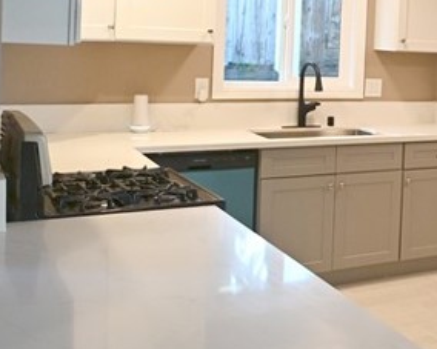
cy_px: 70
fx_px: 789
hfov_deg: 28.0
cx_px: 492
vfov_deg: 24.6
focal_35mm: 61
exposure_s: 1/125
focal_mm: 12
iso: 900
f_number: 3.5
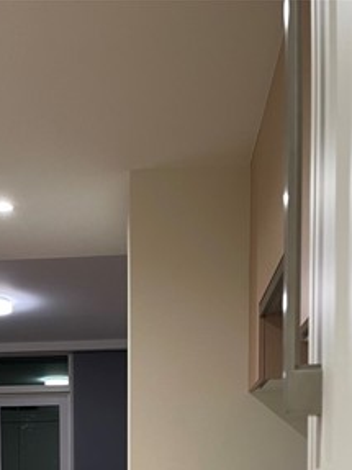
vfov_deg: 29.8
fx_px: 787
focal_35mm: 58
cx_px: 67
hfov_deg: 24.8
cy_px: 522
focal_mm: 5.1
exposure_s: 1/60
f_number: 1.6
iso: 125
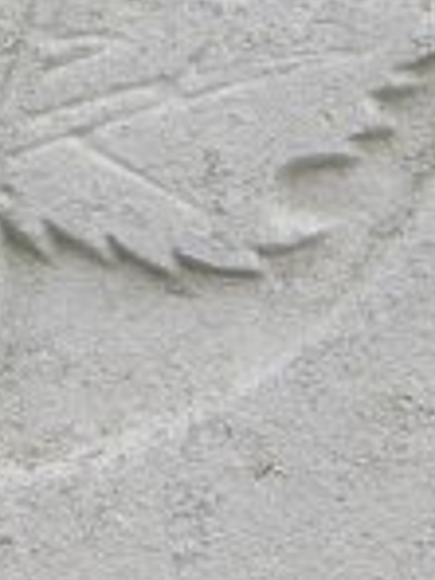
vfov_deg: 3.8
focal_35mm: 518
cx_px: -153
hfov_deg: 2.9
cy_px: 796
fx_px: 8679
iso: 64
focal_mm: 13.4
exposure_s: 1/94.7
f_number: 4
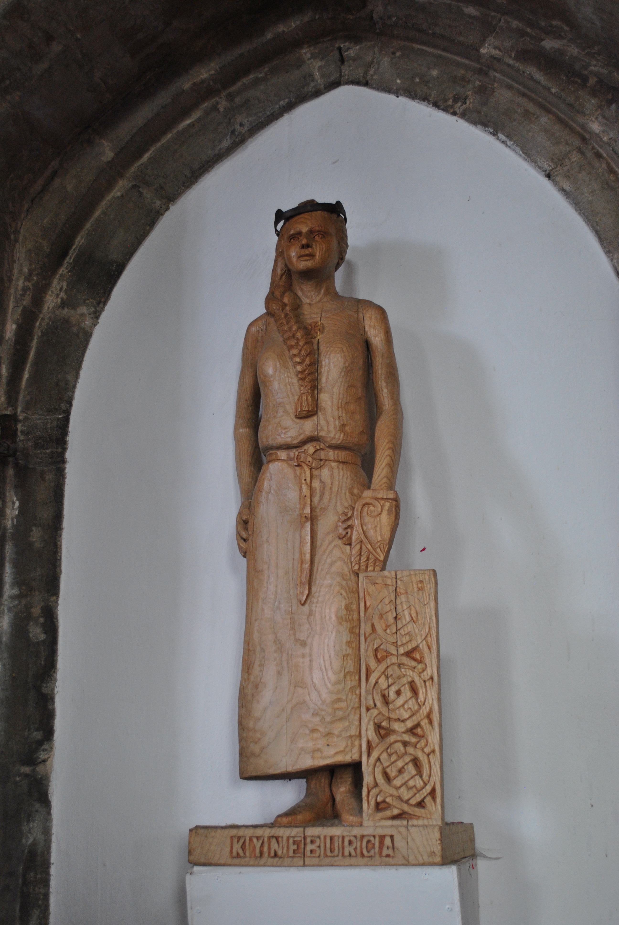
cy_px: 462
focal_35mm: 48
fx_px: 1234
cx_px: 310
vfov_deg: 41.1
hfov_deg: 28.2
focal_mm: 32
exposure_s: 1/25
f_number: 4.8
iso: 400
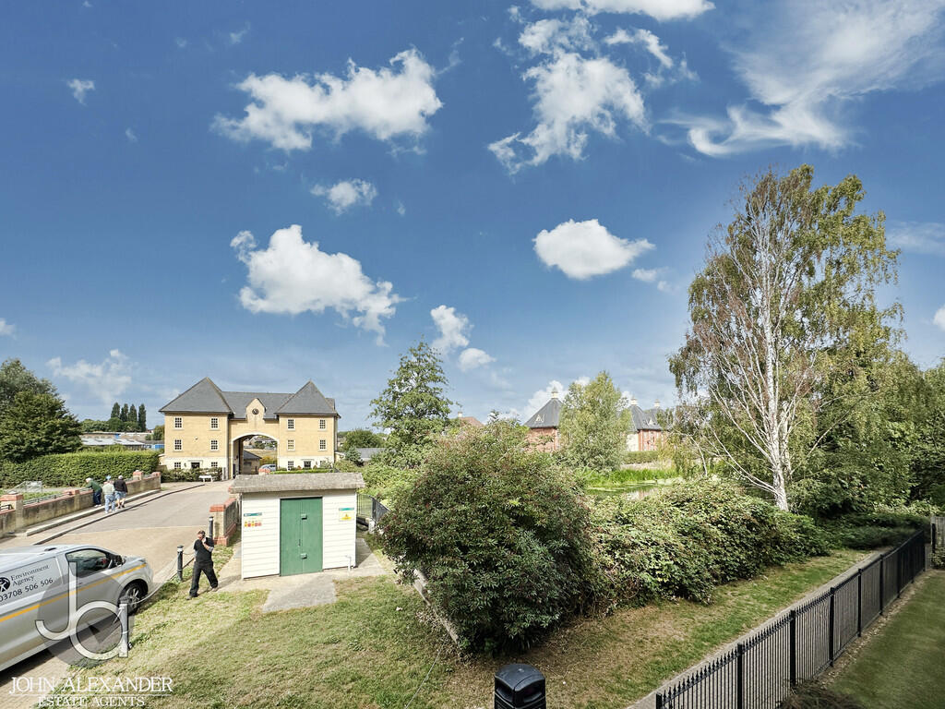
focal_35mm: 14
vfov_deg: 85.7
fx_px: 382
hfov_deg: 102.1
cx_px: 472
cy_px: 354
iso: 50
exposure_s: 1/2020
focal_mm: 2.22
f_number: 2.2
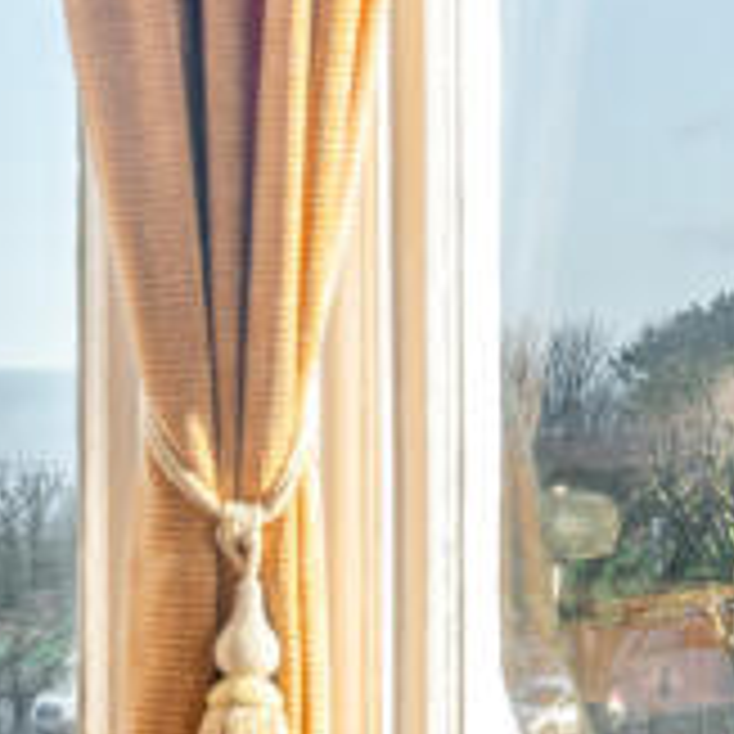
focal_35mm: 167
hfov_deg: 10.3
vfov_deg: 10.4
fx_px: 4012
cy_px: 263
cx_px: -153
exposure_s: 1/500
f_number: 7.1
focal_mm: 45
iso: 100
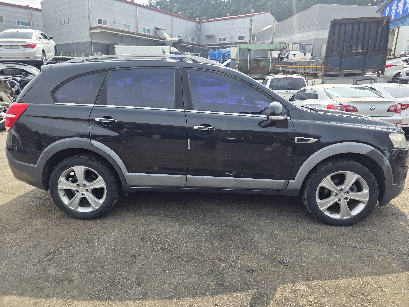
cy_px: 154
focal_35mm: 23
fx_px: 272
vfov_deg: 58.9
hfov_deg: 73.9
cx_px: 204
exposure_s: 1/2835
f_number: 1.7
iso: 80
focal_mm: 6.3
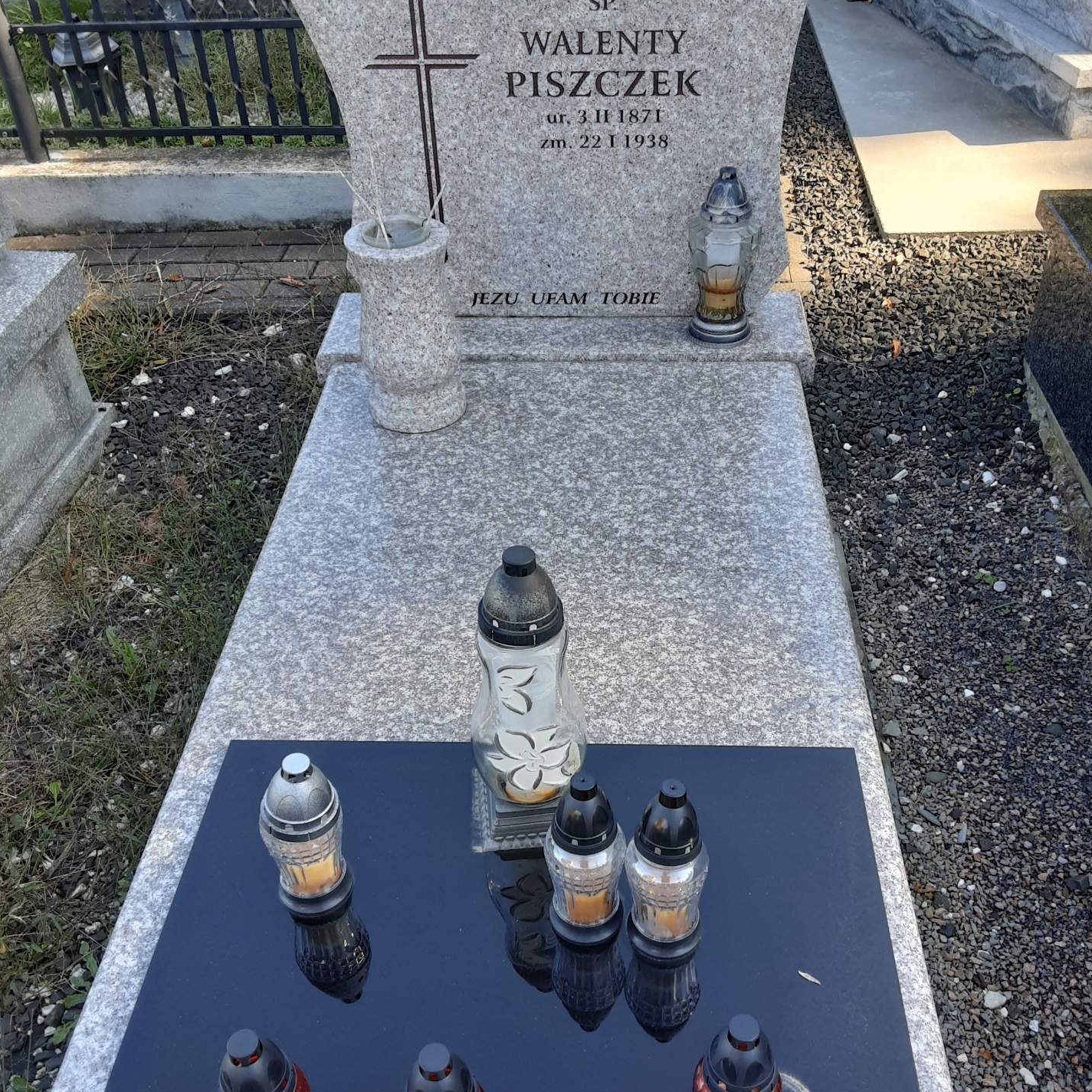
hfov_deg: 48.5
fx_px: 1213
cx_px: 549
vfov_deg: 48.3
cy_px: 625
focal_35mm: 34
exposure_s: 1/227
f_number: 1.9
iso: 40
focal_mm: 2.9
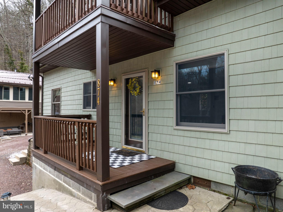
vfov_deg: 56.8
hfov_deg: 71.6
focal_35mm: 24
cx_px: 142
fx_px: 196
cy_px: 106
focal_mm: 12.29
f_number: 7.1
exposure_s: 1/60
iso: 100
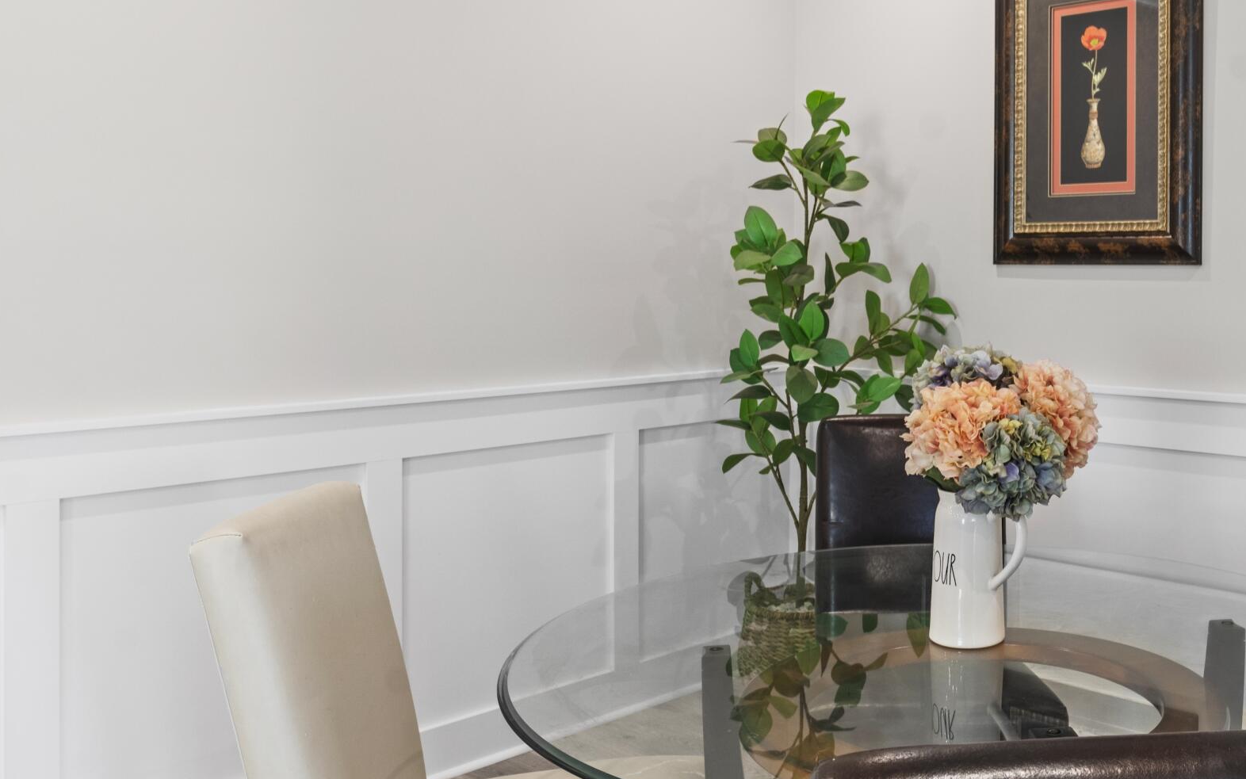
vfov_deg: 36.1
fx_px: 1189
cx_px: 968
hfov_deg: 52.3
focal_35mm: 35
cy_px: 297
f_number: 8
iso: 400
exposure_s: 1/4
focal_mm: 18
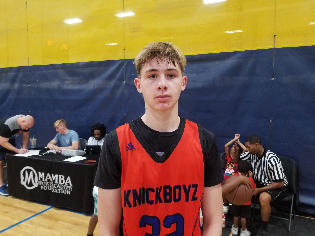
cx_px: 158
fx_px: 237
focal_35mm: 26
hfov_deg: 67.3
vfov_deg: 53.1
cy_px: 118
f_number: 1.7
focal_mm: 4.25
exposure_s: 1/60
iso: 200
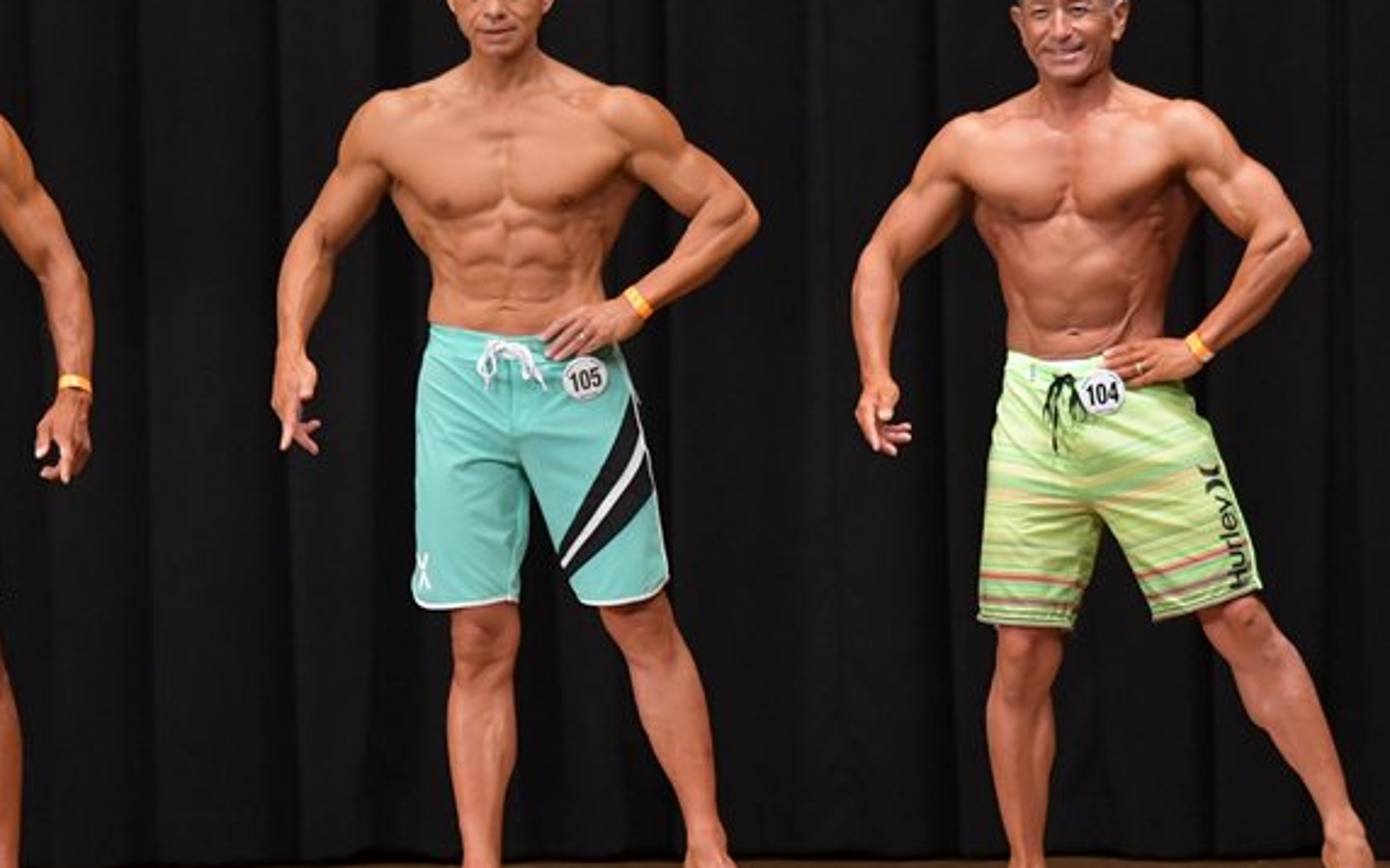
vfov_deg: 4.7
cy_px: 399
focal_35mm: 279
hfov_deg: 7.5
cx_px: 628
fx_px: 10565
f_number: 5.6
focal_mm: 135
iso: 6400
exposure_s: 1/400
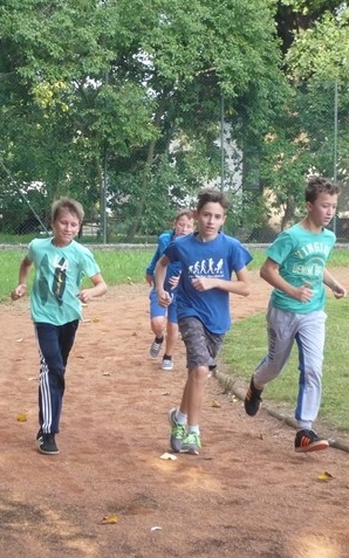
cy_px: 280
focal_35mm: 112
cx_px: 148
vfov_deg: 18.6
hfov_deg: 11.7
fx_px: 1705
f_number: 5
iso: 400
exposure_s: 1/250
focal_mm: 17.4
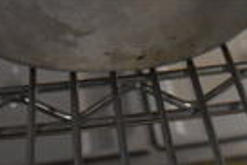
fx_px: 831
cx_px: 265
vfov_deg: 10.9
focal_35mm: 121
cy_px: -96
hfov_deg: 16.4
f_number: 3.5
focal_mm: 18
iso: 2200
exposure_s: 1/125
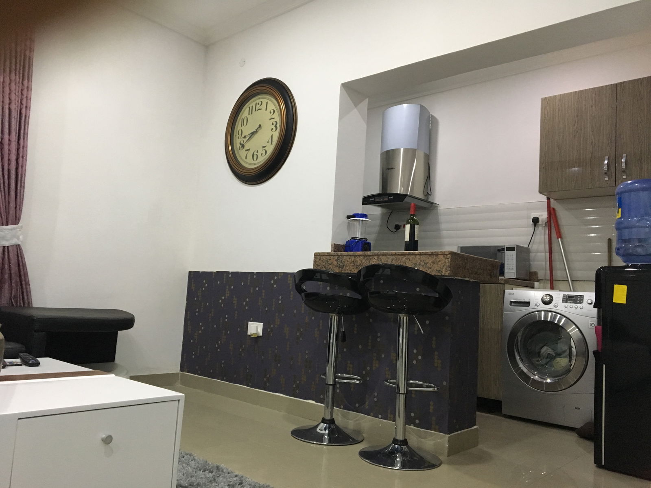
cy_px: 244
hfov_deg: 61.7
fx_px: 545
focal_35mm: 29
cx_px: 326
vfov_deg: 48.2
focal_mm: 4.15
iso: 200
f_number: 2.2
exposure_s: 1/20
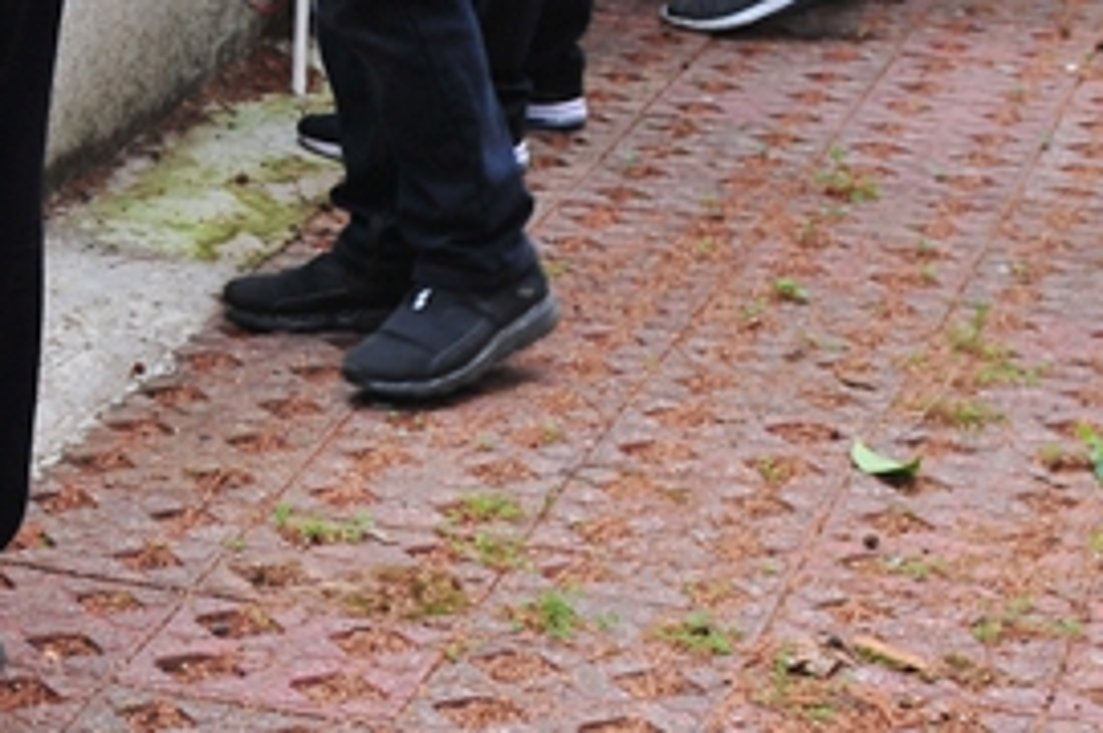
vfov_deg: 9.7
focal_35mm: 136
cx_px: -684
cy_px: -428
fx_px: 4162
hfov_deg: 13.9
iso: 200
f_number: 4.5
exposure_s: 1/100
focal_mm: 24
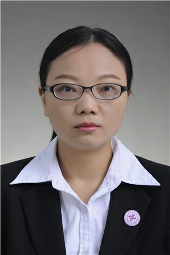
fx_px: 904
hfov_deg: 10.7
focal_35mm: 128
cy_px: 128
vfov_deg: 16.1
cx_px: 85
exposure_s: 1/125
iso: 160
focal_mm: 85
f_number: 5.6
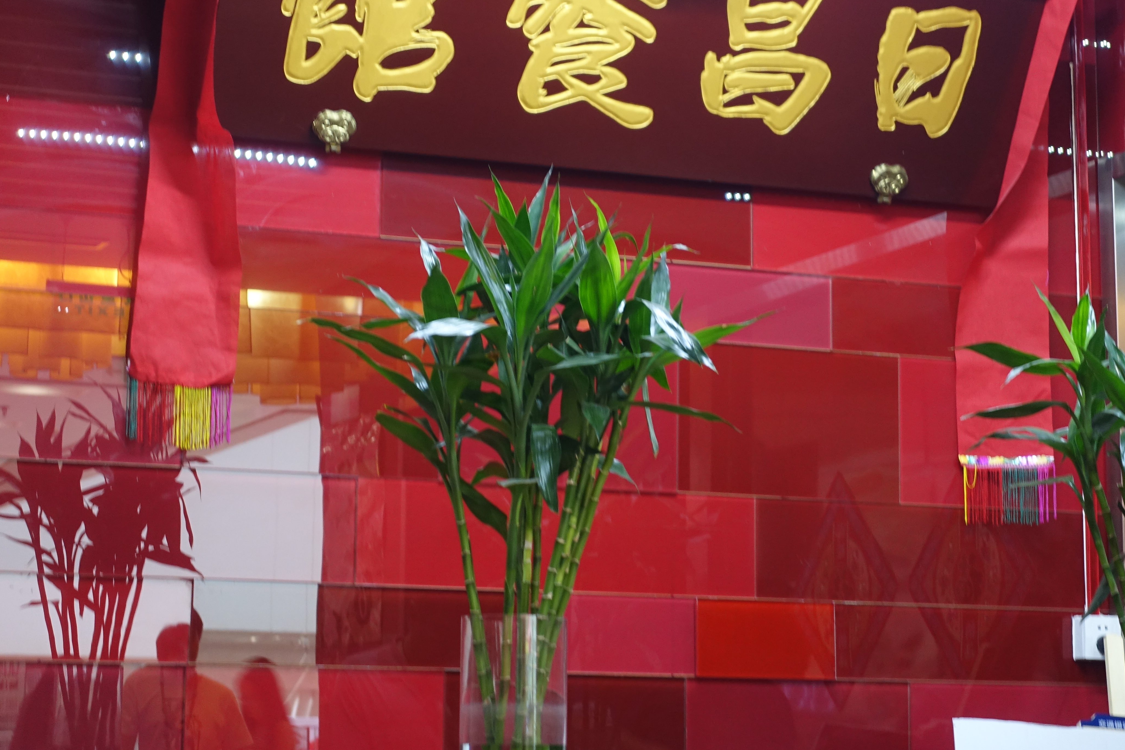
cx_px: 544
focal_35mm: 93
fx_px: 2906
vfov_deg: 14.7
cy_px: 290
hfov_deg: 21.9
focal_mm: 25.7
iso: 400
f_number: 2.8
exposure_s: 1/20
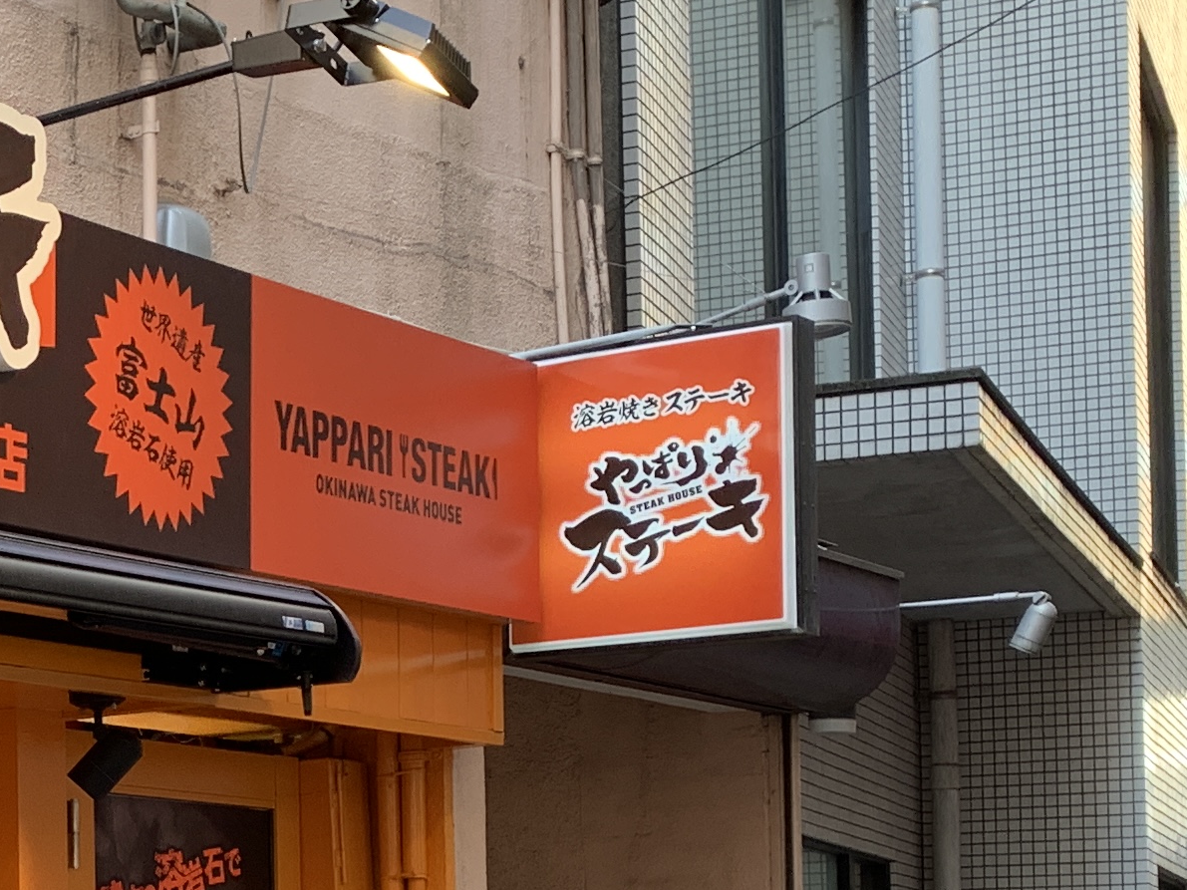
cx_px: -293
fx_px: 3017
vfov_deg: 16.3
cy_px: 957
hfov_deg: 20.6
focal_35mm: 88
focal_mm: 4.25
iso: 40
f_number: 1.8
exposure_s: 1/122
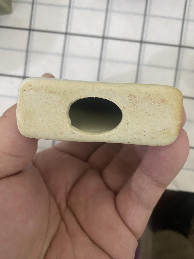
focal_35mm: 26
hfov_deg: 53.1
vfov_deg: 67.3
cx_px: 97
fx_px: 194
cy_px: 130
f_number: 1.8
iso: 250
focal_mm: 4.25
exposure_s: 1/50
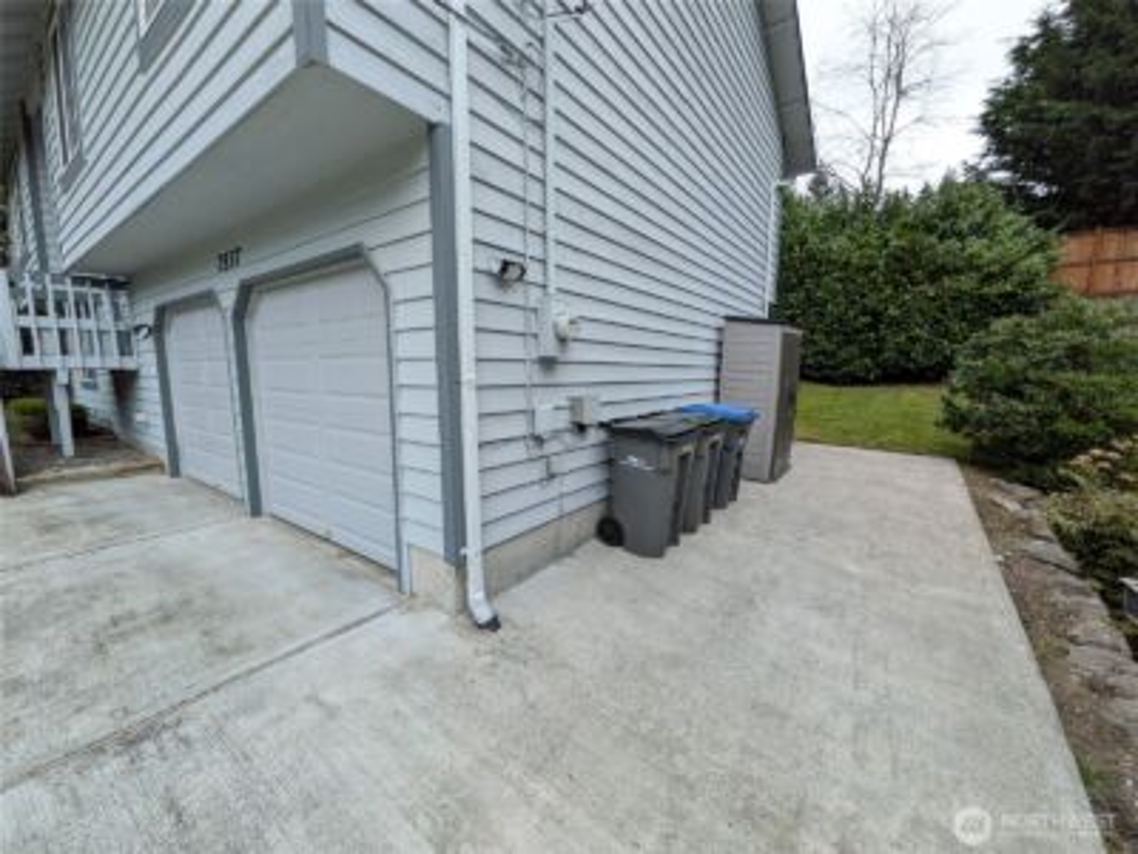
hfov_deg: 102.1
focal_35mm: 14
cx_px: 569
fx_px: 460
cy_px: 427
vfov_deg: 85.7
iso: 96
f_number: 2.2
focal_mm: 1.85
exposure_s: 1/331
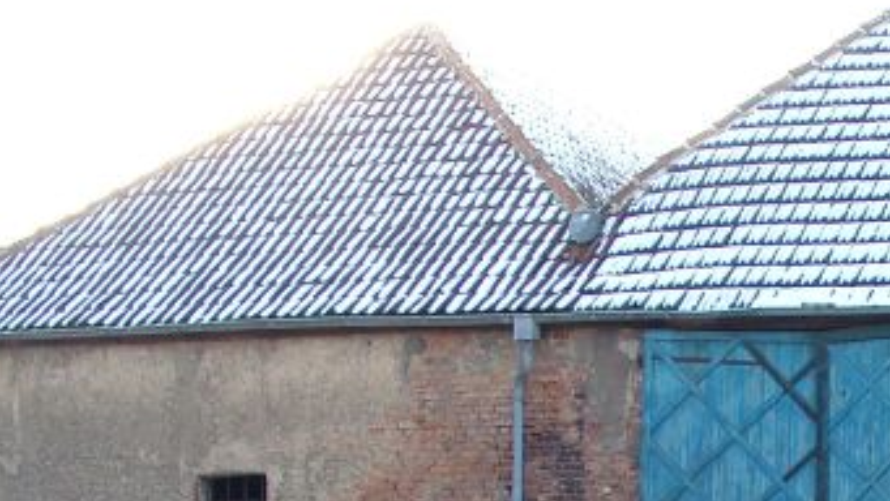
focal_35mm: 87
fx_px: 2054
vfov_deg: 13.3
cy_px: 705
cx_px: 953
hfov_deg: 23.1
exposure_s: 1/83
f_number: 4
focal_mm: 7.13
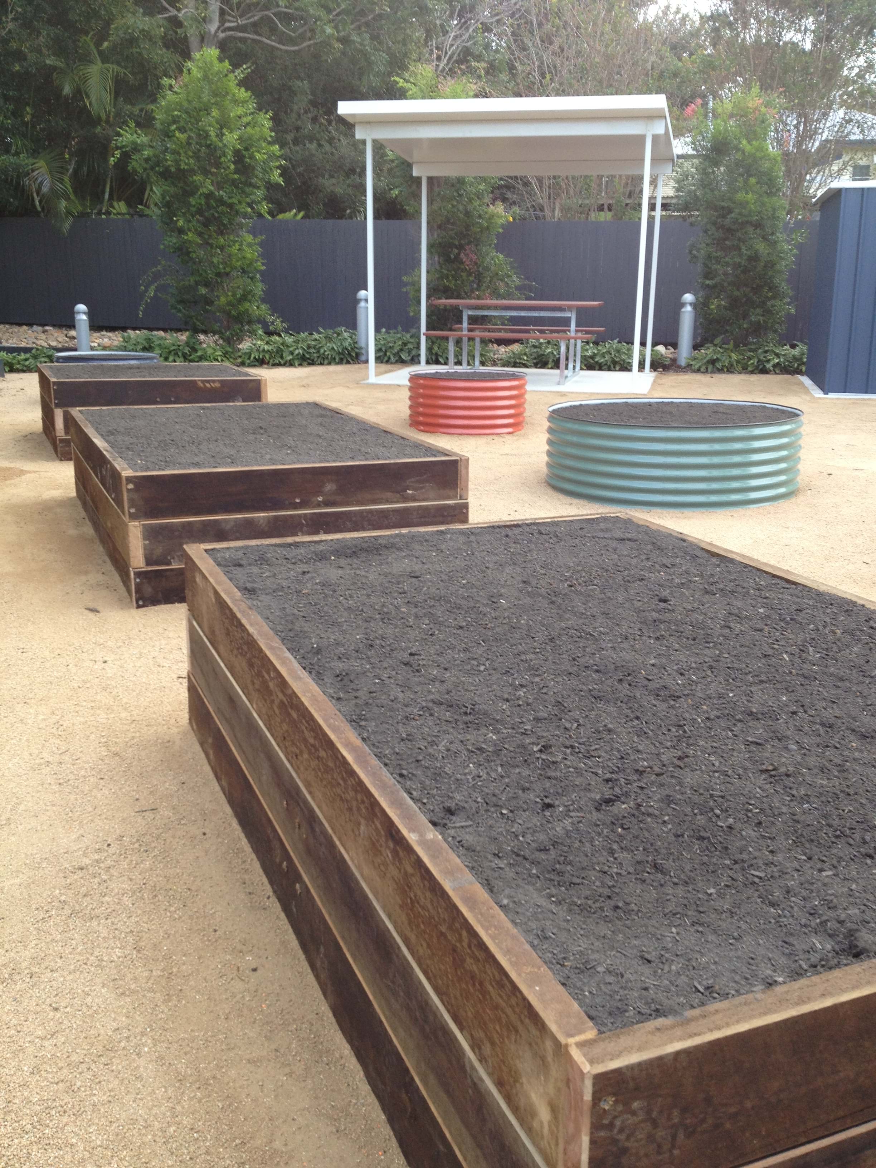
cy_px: 584
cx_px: 438
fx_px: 1181
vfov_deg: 52.6
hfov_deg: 40.7
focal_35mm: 35
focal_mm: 4.28
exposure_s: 1/120
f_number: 2.4
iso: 50
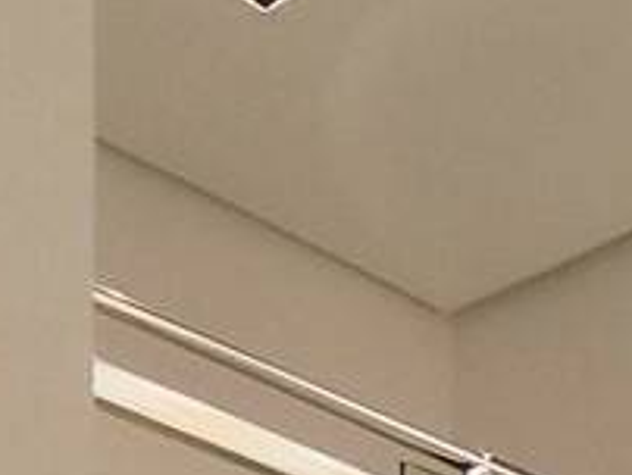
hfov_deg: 14.1
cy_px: 1334
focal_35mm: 114
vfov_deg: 10.2
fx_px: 2084
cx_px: 1311
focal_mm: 1.65
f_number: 2.2
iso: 64
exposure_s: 1/120
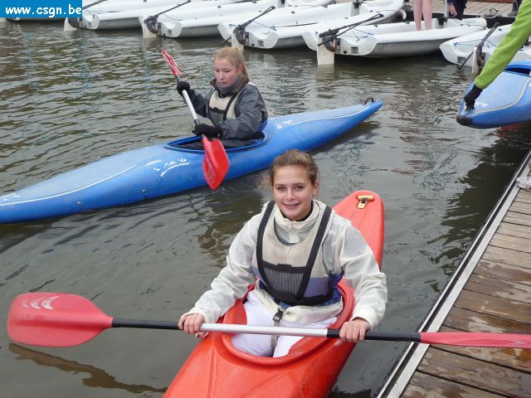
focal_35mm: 43
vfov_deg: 33.6
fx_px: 660
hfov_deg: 43.9
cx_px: 266
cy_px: 199
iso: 100
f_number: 3.5
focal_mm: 5.3
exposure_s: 1/125
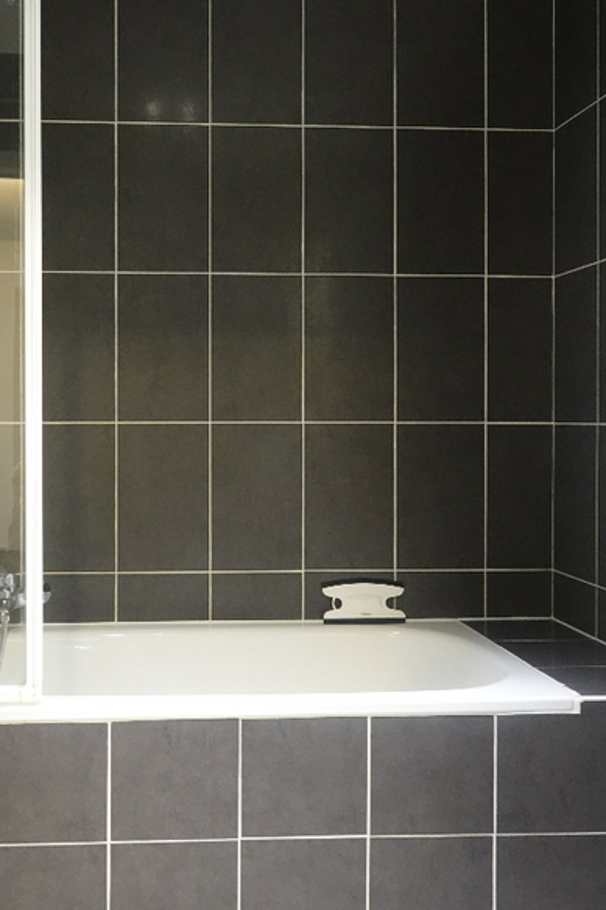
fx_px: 935
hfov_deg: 35.5
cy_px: 427
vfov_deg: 51.9
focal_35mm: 37
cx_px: 189
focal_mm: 9
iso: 1600
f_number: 2.8
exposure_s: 1/30
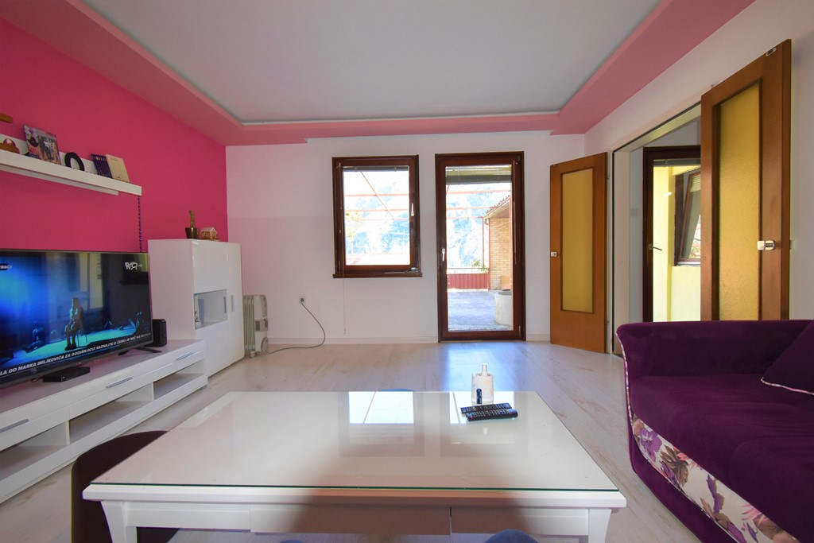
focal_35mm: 15
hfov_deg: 100.4
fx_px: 339
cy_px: 272
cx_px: 407
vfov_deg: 77.3
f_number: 5.6
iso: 800
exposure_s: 1/125
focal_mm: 10
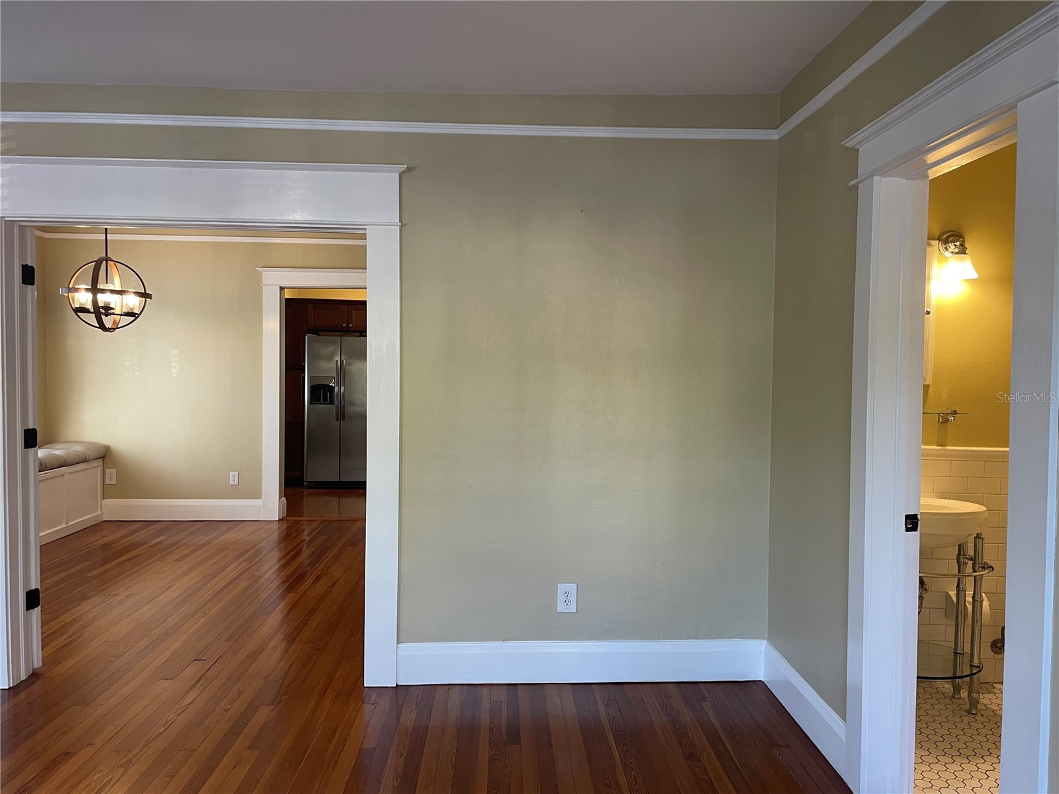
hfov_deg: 67.3
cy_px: 397
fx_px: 795
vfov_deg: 53.1
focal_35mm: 26
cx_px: 530
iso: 100
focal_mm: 4.2
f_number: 1.6
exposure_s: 1/60
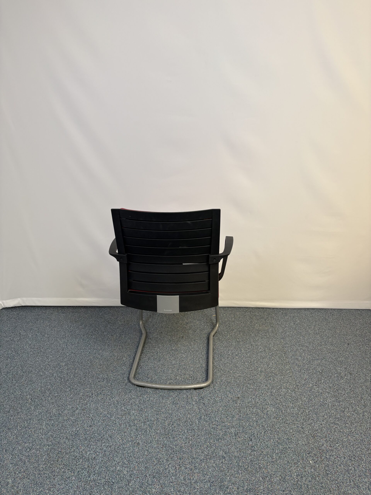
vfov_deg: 67.3
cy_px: 248
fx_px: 372
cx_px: 186
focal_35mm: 26
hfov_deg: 53.1
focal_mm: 5.96
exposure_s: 1/121
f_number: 1.6
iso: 80
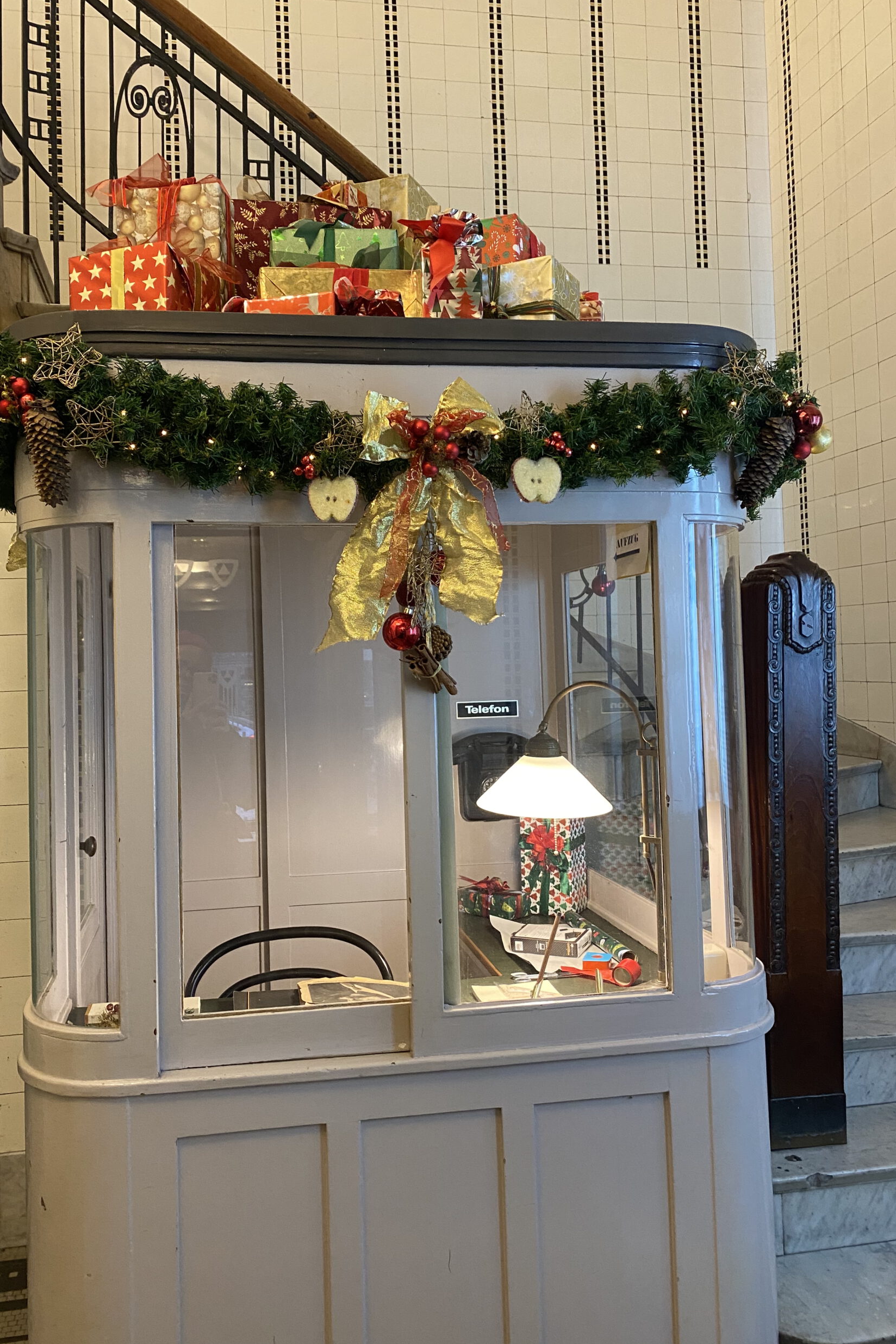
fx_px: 1045
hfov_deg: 46.3
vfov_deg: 65.5
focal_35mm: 28
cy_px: 651
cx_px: 391
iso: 250
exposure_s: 1/50
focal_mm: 4.25
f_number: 1.8
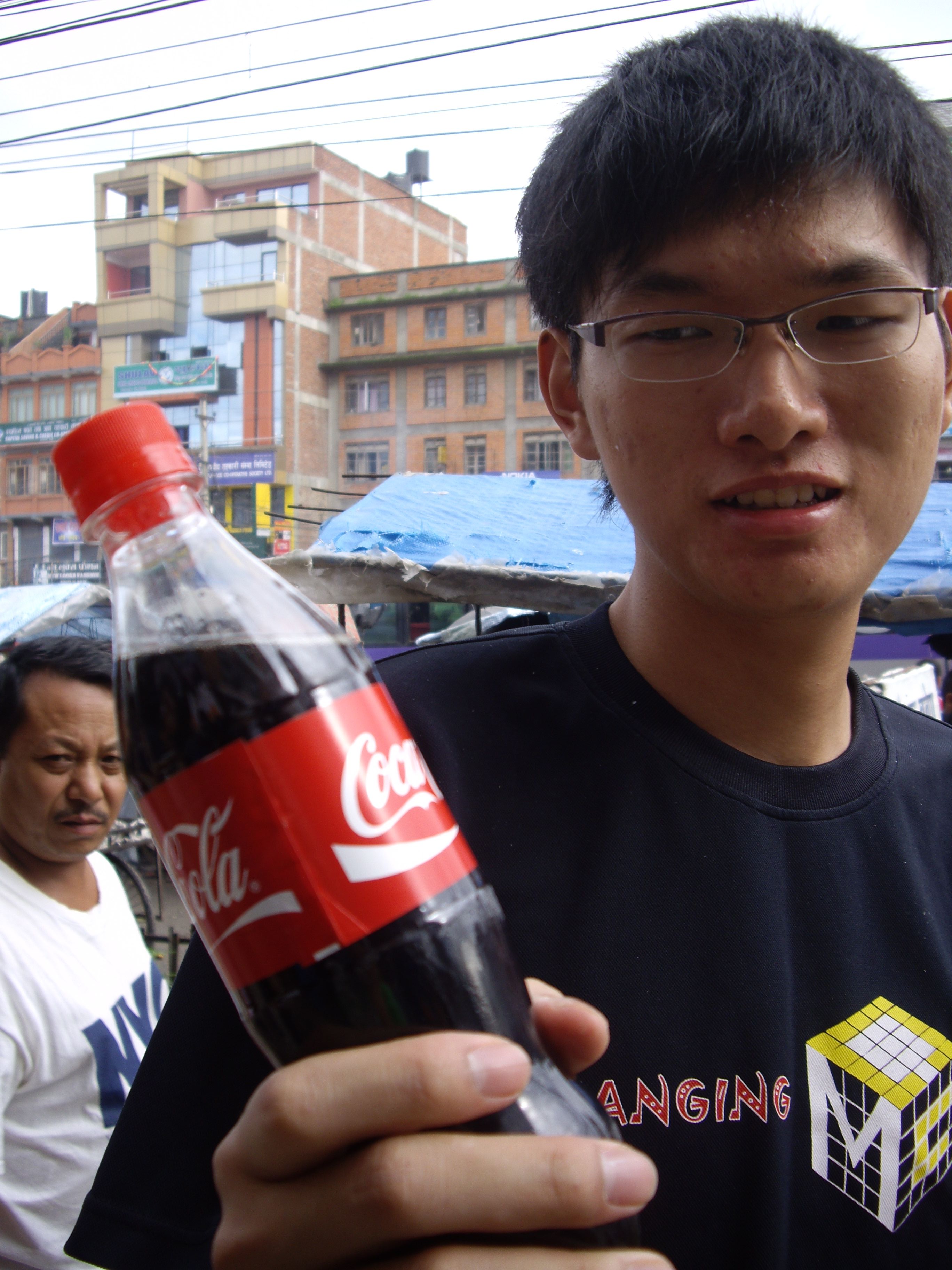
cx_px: 476
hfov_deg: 37.7
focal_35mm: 38
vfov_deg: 49.0
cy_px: 635
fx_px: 1393
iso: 64
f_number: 2.8
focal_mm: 7.9
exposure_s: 1/200
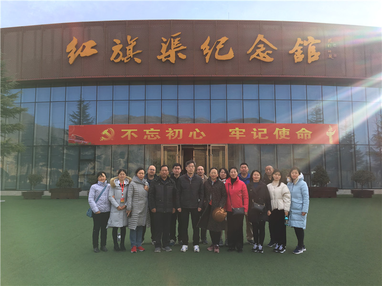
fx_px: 320
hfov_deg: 61.7
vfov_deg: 48.2
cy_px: 143
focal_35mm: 29
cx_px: 191
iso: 25
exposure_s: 1/432
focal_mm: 4.15
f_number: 2.2
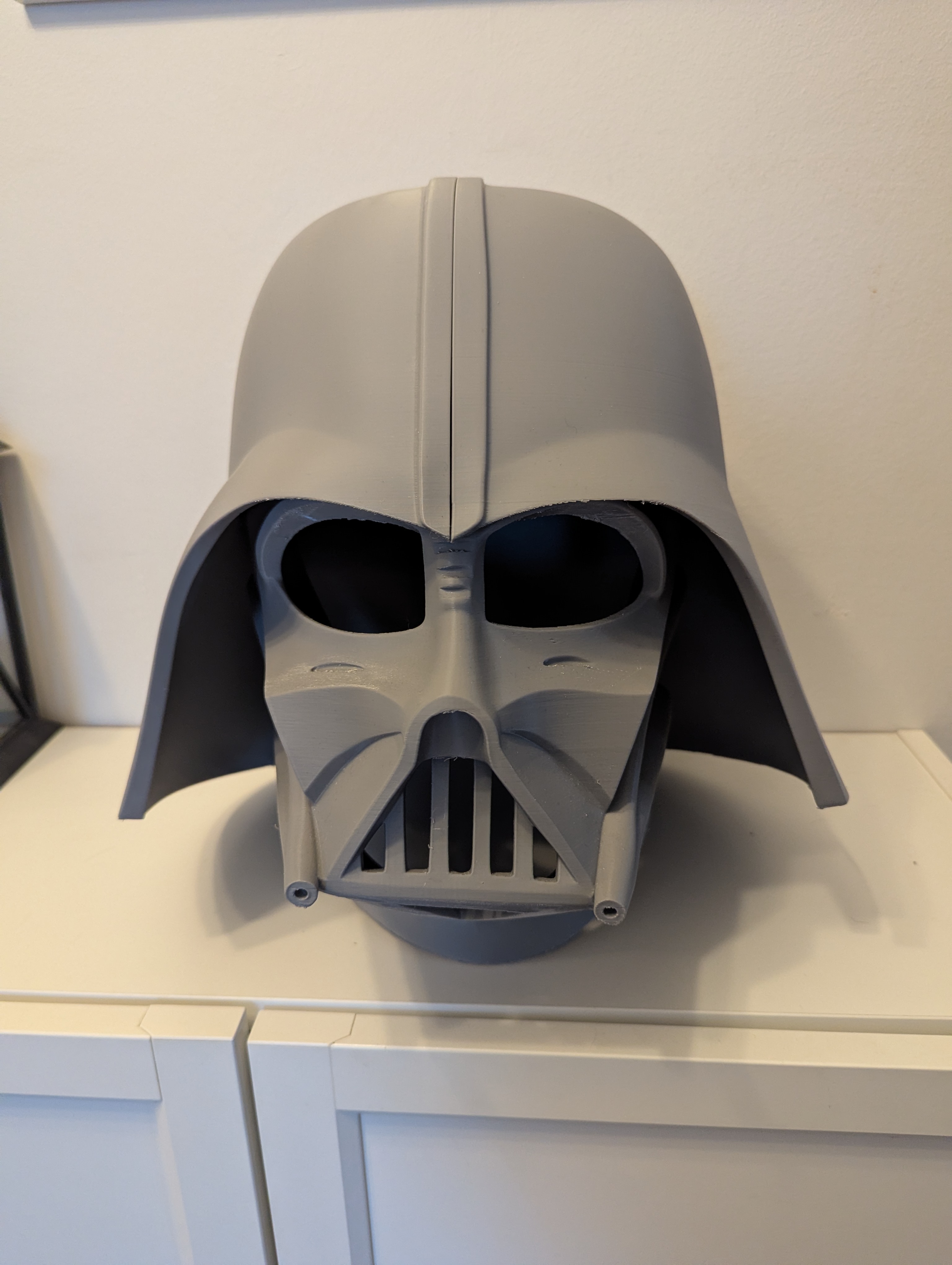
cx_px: 476
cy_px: 632
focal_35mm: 24
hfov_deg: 56.9
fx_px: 878
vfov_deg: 71.5
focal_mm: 6.81
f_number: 1.85
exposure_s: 1/48.3
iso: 799
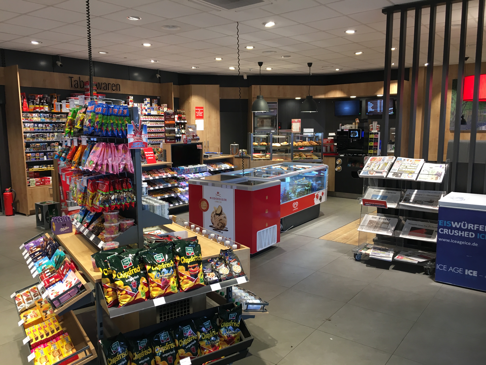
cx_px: 243
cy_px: 182
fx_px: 407
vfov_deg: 48.2
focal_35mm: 29
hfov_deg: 61.7
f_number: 2.2
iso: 64
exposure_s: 1/33
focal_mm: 4.15
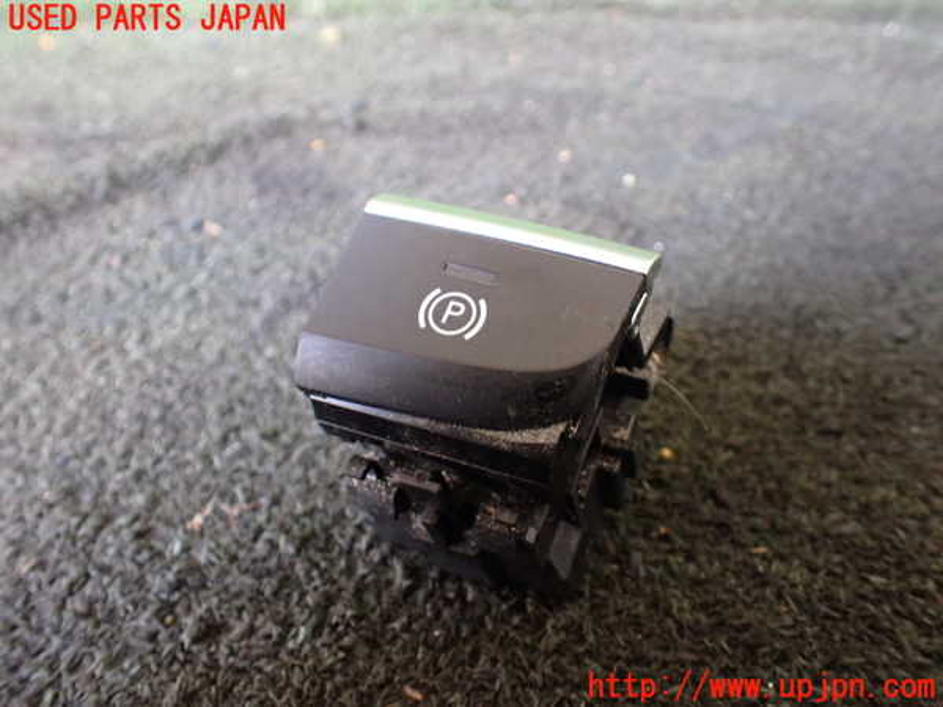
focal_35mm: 30
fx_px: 817
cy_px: 354
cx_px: 472
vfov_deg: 46.8
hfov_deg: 60.0
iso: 800
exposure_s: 1/30
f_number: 2.3
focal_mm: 5.4
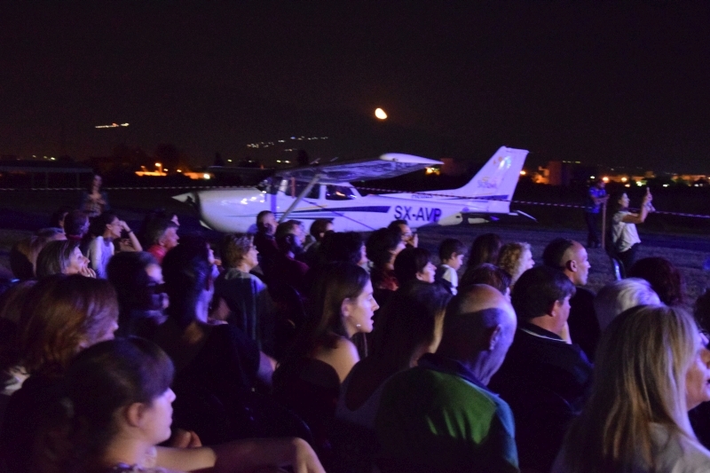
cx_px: 355
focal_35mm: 57
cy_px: 236
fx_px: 1124
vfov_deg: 23.8
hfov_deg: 35.1
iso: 12800
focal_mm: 38
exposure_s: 1/5
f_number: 4.5
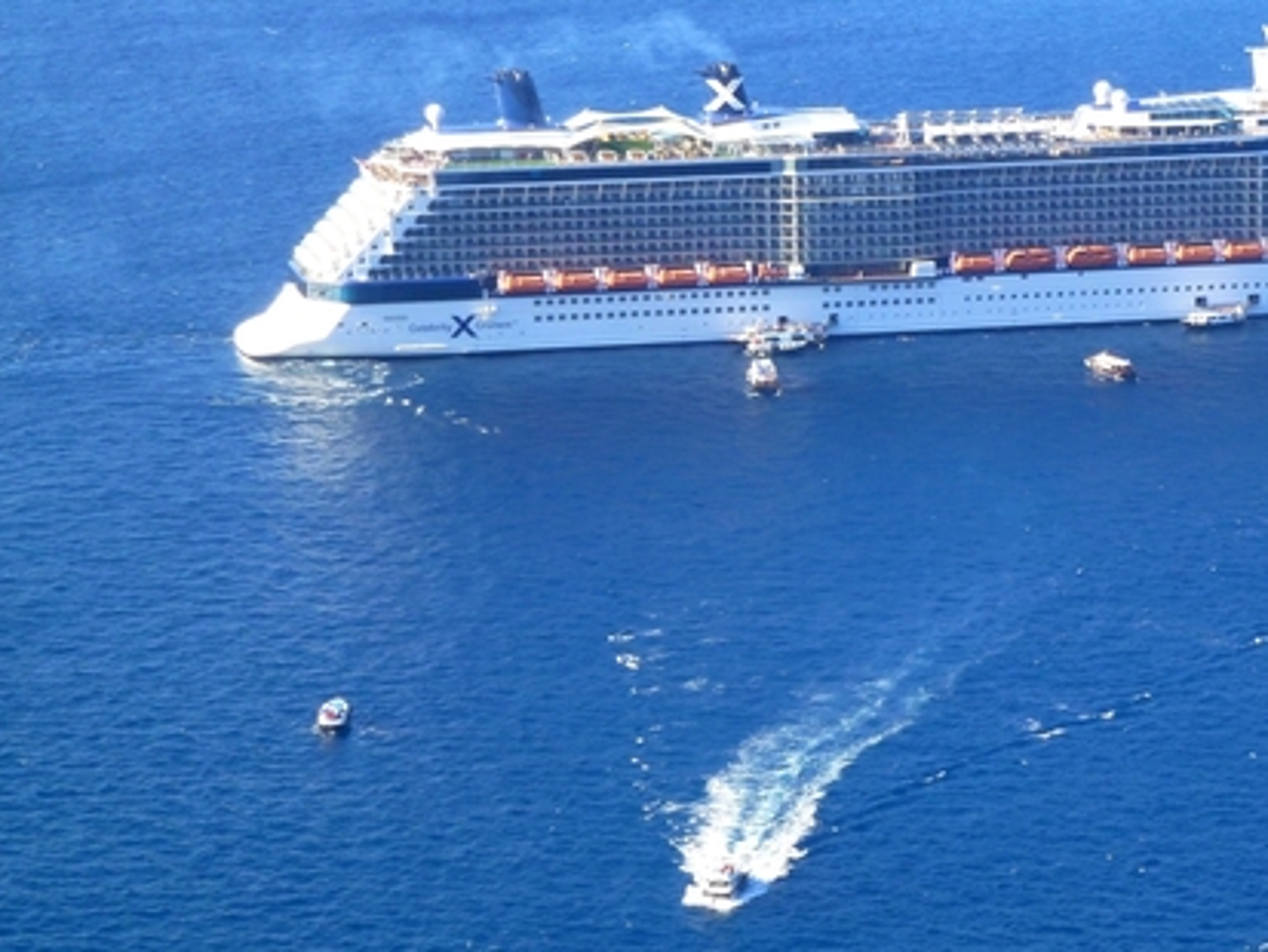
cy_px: 347
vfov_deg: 9.1
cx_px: 912
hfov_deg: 12.0
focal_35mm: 164
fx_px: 6009
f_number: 5.1
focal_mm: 20.2
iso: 100
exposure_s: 1/200
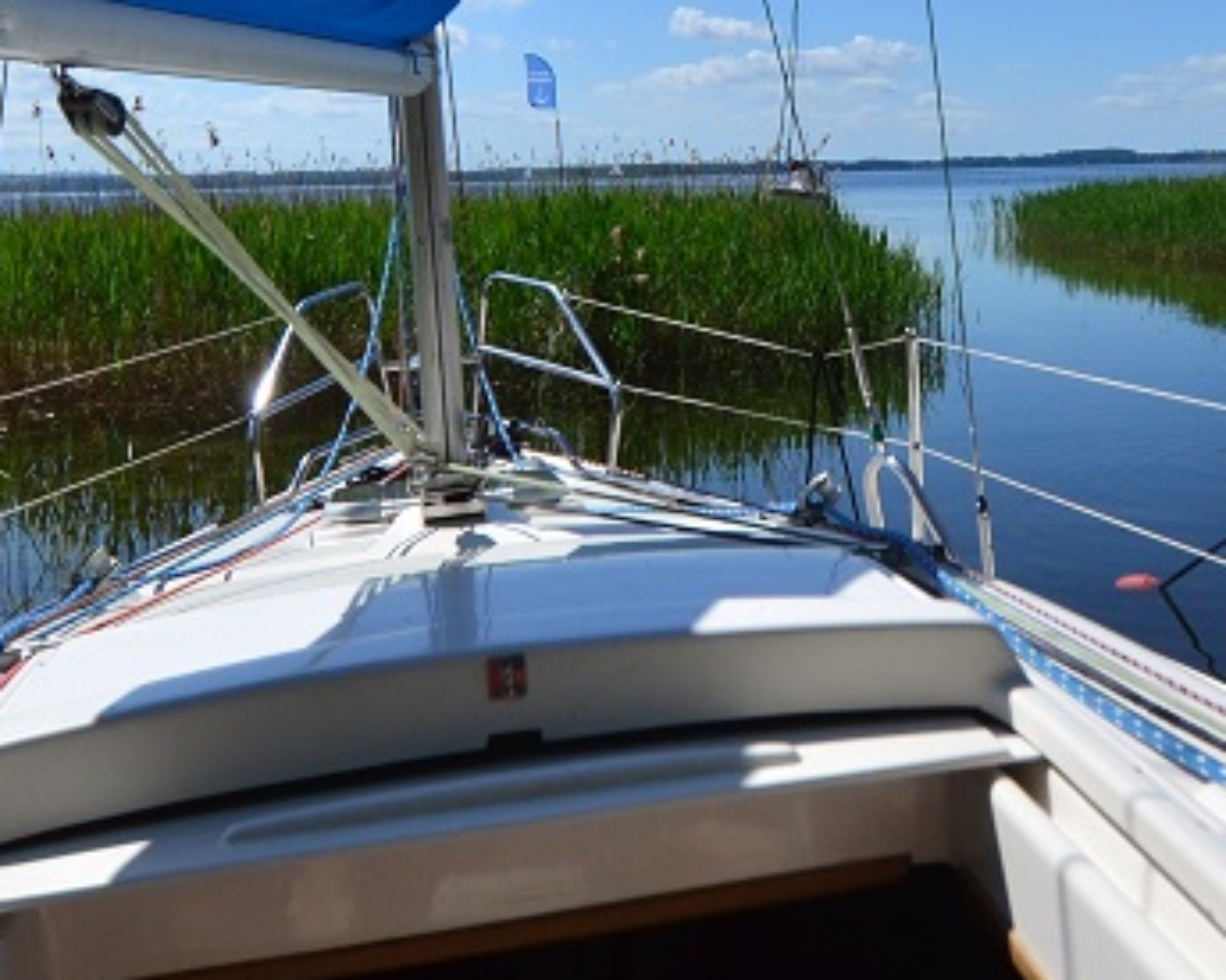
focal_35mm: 49
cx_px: 887
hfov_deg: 37.3
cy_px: 160
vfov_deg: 29.9
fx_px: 1777
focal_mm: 12
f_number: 4
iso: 320
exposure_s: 1/8000
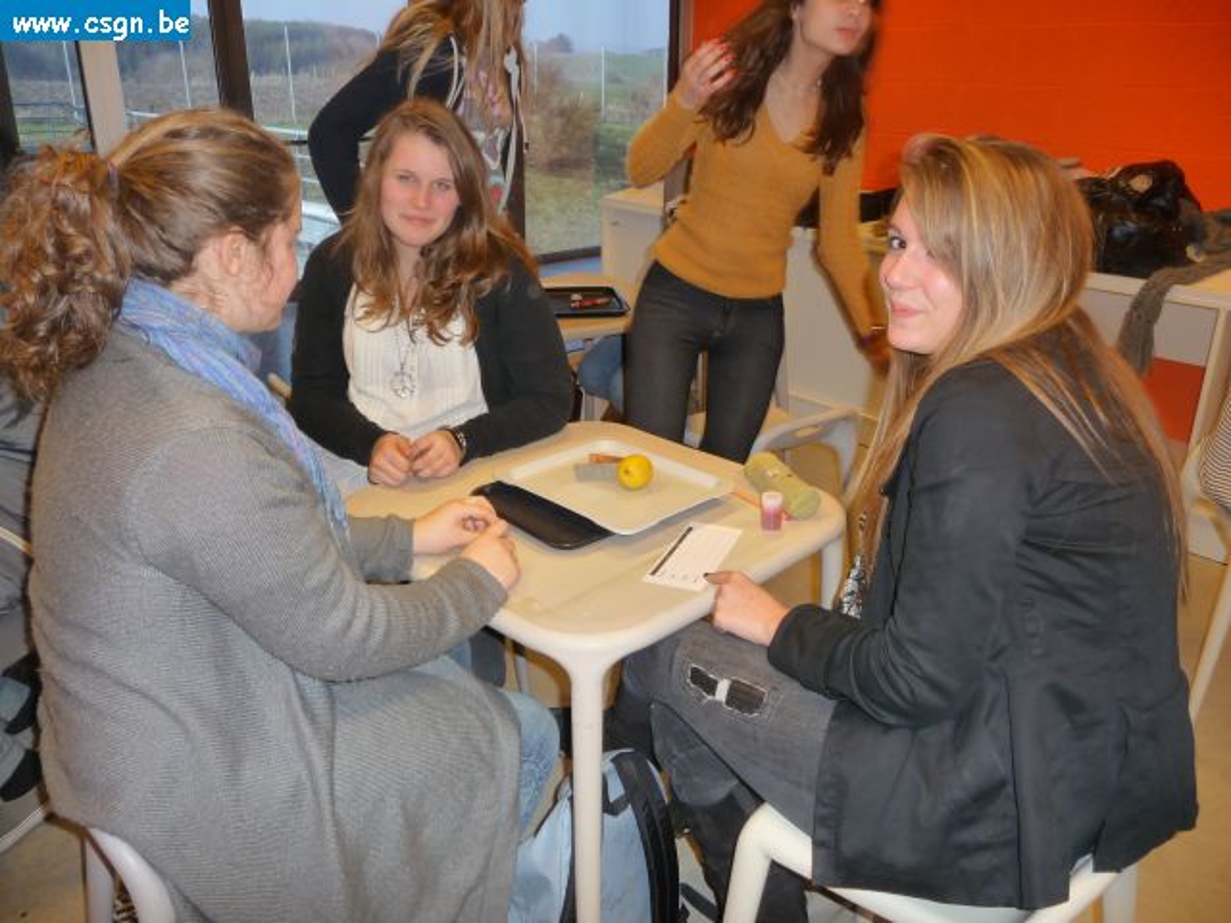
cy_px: 462
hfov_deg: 63.4
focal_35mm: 28
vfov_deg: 49.7
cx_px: 616
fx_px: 996
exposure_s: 1/30
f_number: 3.3
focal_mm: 4.7
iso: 200
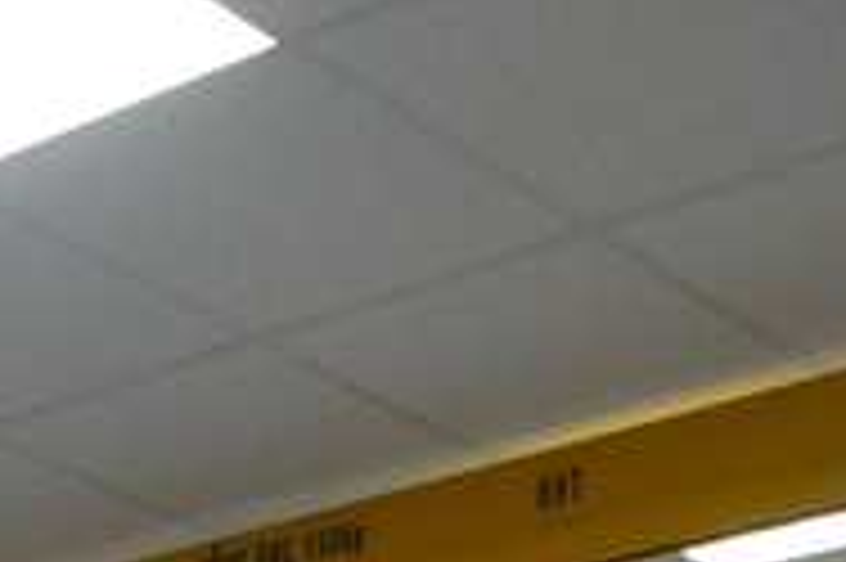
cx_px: 320
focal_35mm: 117
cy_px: 351
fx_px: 2747
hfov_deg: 17.5
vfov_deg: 11.7
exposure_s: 1/30
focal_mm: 4.4
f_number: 2.8
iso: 100
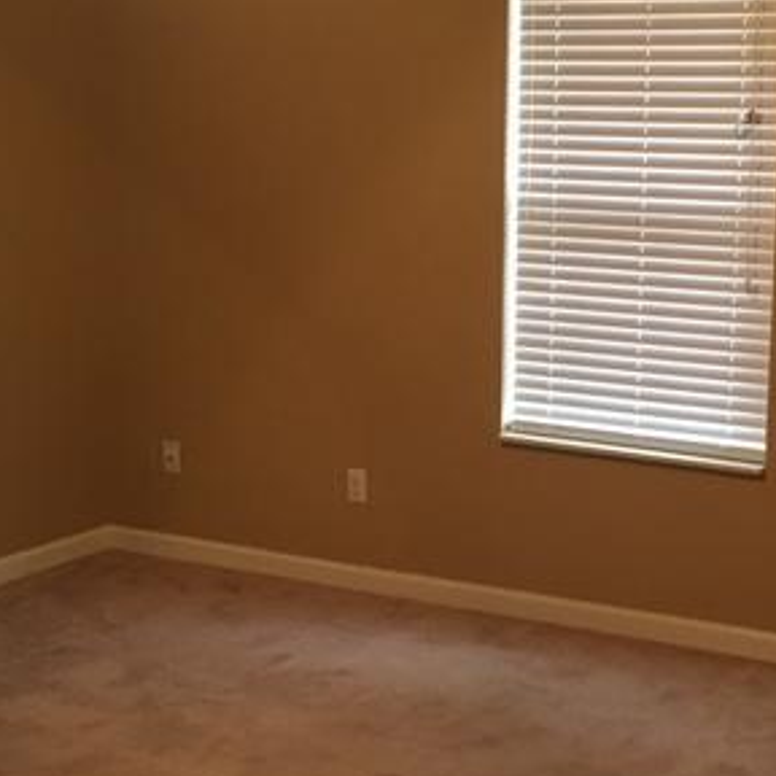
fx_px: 1446
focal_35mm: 57
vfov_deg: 30.0
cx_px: 590
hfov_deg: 29.5
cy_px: 383
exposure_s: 1/30
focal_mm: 4.15
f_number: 2.2
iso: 160
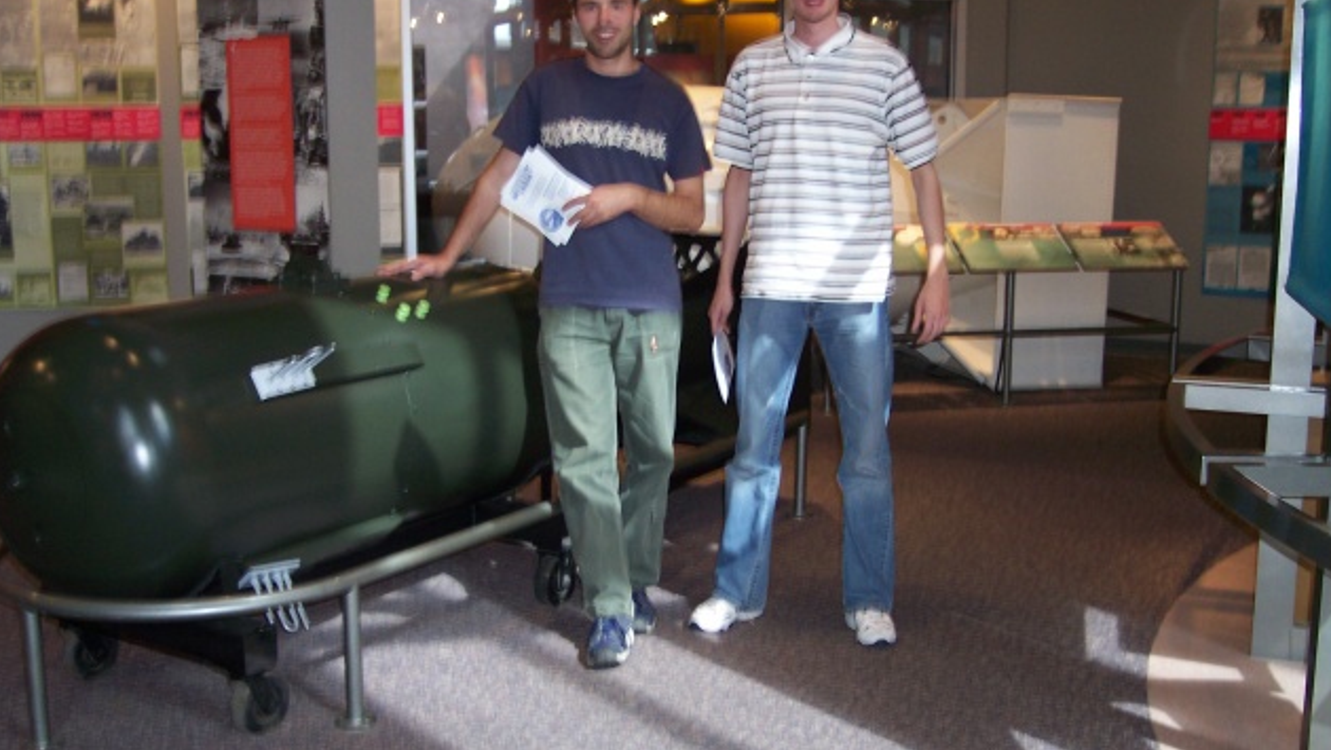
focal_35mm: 42
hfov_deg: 48.3
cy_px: 415
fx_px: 1483
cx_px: 661
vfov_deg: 28.4
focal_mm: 8
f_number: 2.8
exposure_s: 1/30
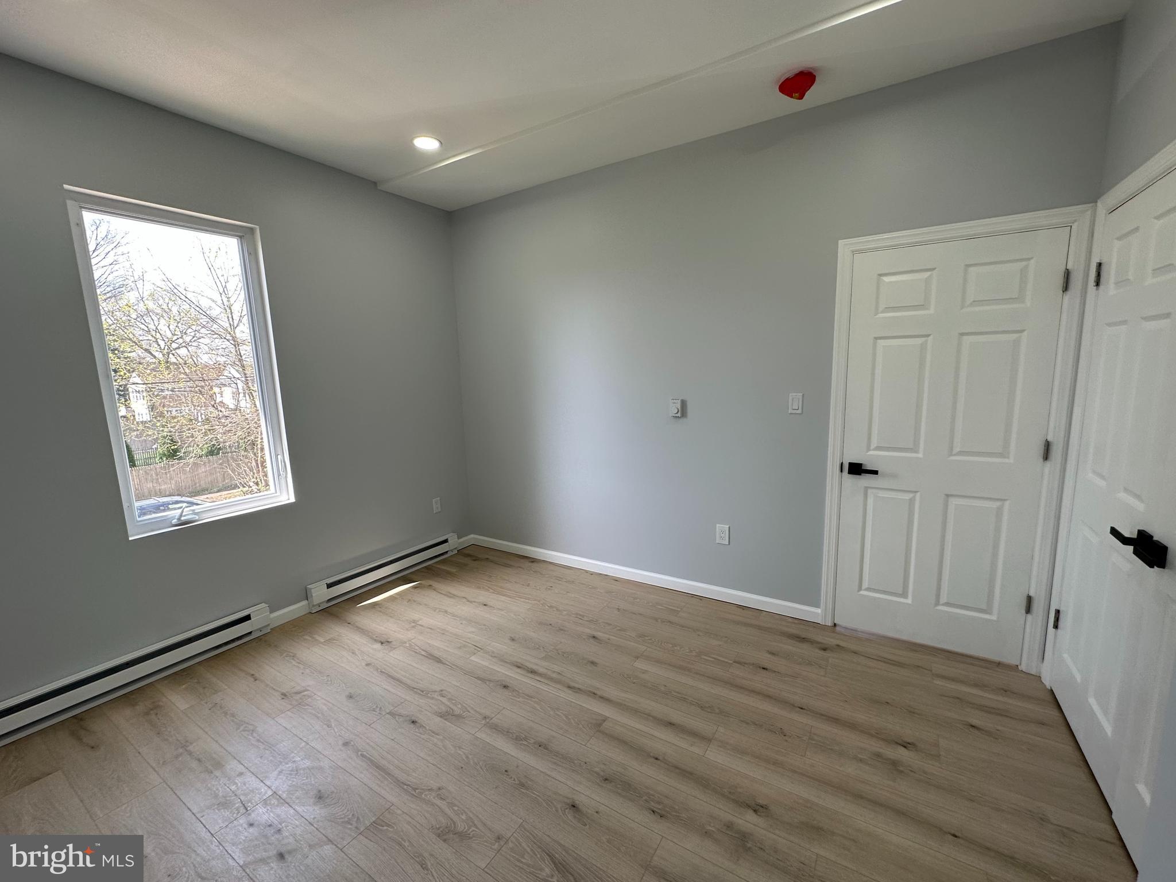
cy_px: 441
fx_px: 476
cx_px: 588
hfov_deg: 102.1
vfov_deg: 85.7
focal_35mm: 14
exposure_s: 1/120
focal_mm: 2.22
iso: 40
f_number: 2.2
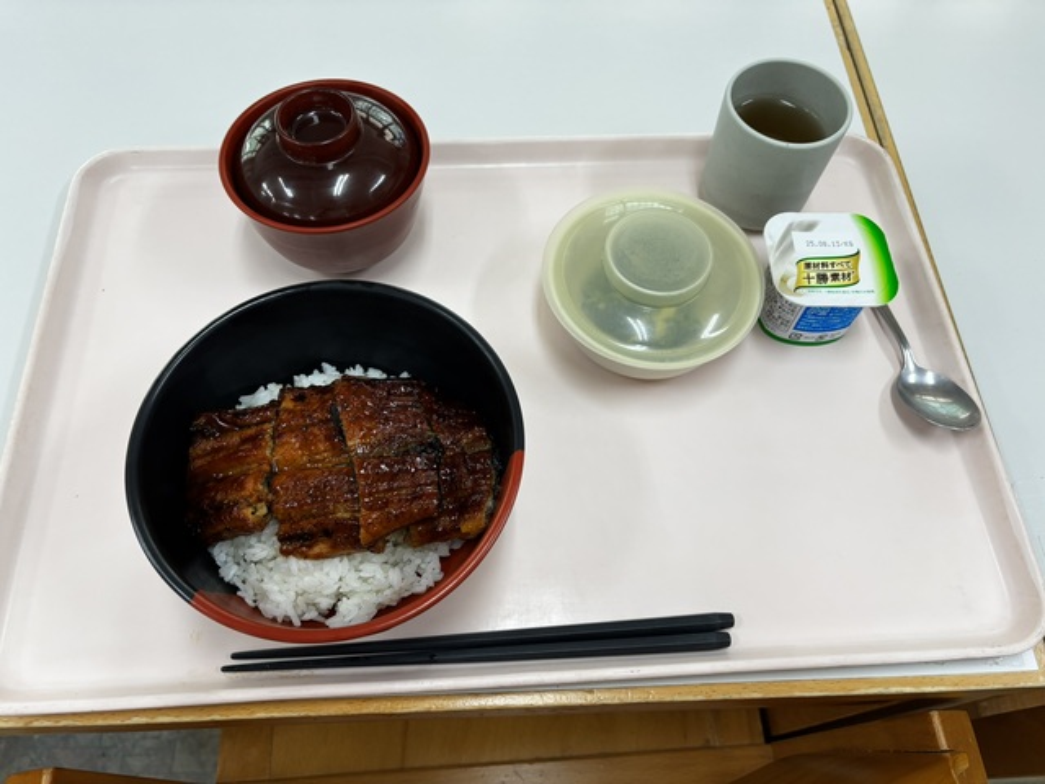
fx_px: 785
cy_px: 392
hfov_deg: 67.3
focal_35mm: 26
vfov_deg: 53.1
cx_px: 522
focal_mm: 5.96
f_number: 1.6
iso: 100
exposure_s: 1/120
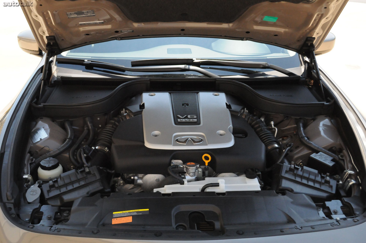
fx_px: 396
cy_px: 122
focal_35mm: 39
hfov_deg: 49.6
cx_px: 183
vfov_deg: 34.1
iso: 2000
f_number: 5.6
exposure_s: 1/2500
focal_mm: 26
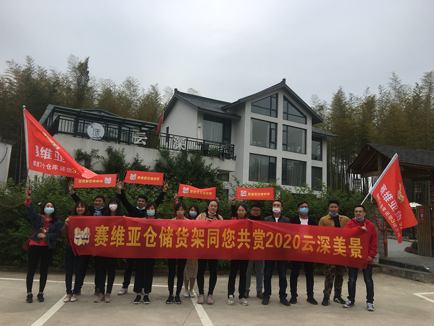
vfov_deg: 48.2
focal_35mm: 29
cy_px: 163
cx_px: 217
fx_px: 364
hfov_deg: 61.7
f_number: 2.2
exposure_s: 1/777
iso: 25
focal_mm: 4.15
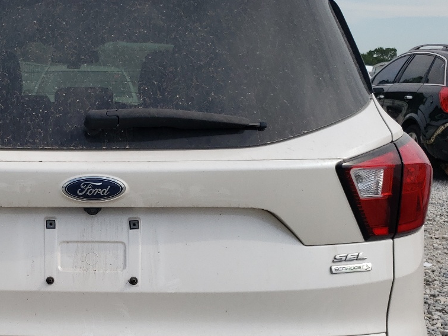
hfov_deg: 32.7
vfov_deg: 26.2
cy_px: 260
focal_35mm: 55
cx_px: 25
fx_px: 712
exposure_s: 1/3333
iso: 50
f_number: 1.5
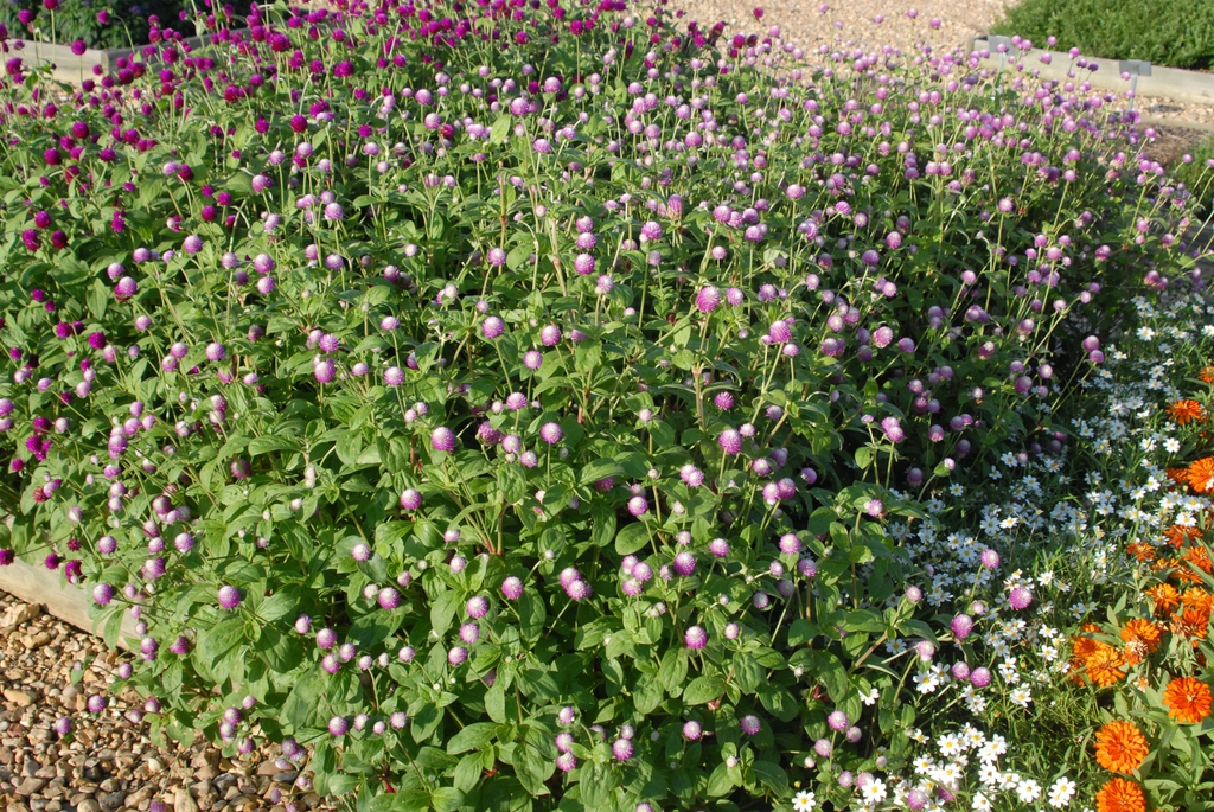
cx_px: 607
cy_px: 406
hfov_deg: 46.4
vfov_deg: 32.0
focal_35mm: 42
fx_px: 1418
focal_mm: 28
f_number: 8
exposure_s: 1/250
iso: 400
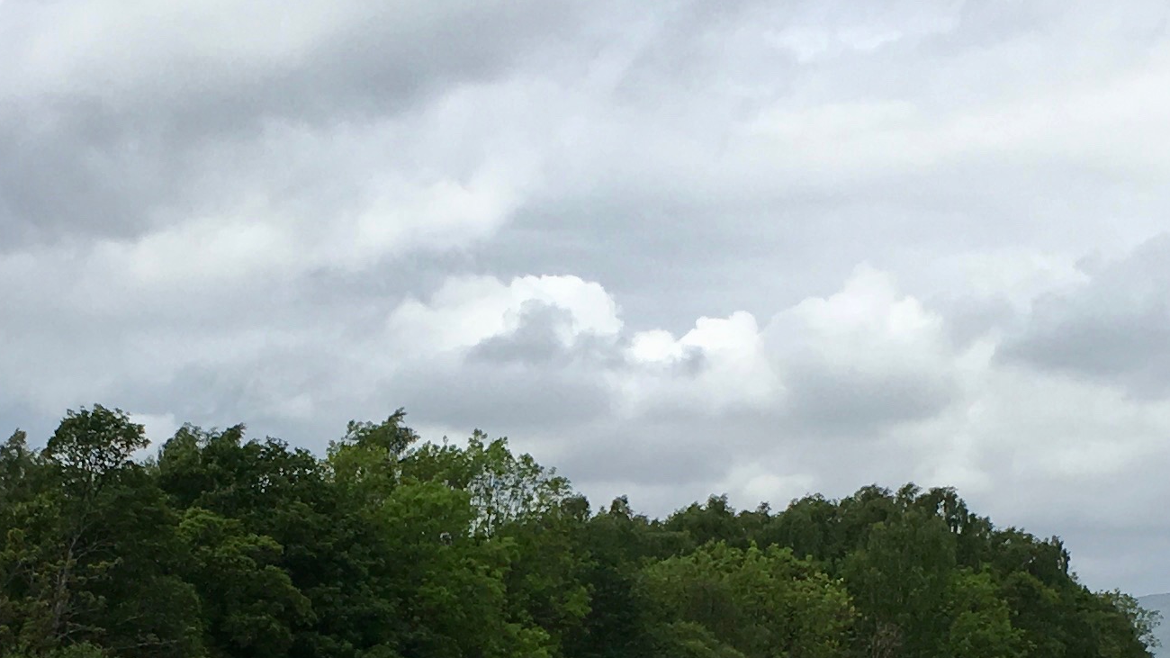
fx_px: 3040
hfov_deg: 21.7
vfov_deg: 12.1
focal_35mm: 98
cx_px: 447
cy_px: 798
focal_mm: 4.15
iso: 25
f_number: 2.2
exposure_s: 1/2262
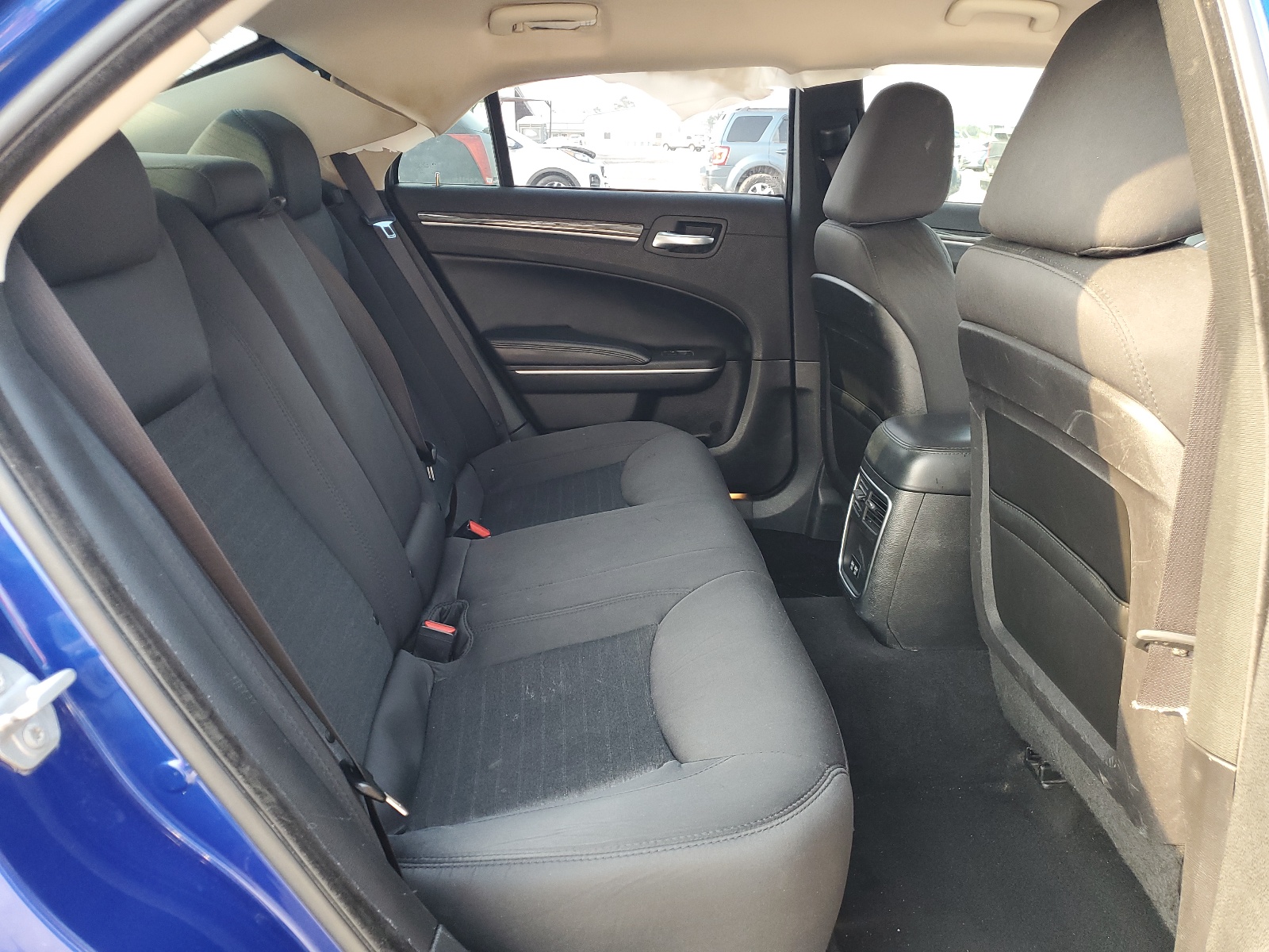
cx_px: 634
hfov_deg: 67.3
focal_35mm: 26
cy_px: 476
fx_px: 953
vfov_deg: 53.1
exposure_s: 1/120
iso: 93
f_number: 1.5
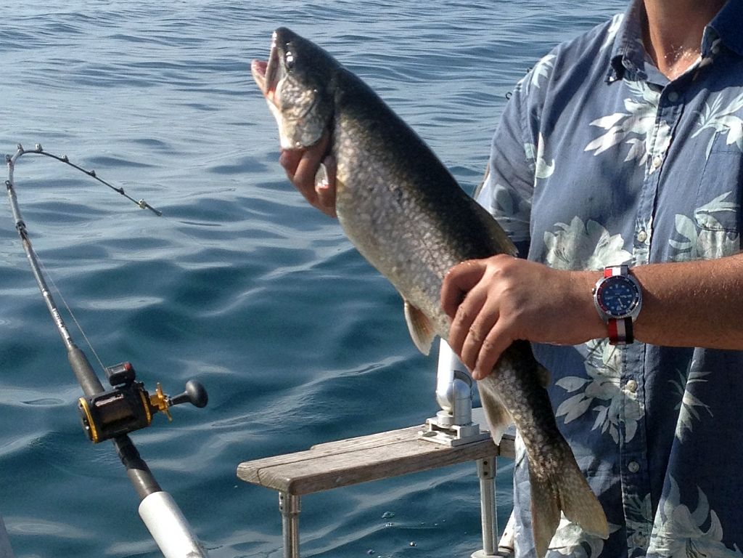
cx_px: 372
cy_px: 279
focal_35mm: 35
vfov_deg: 40.7
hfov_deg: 52.6
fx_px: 751
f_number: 2.4
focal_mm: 4.28
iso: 50
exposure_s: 1/1416
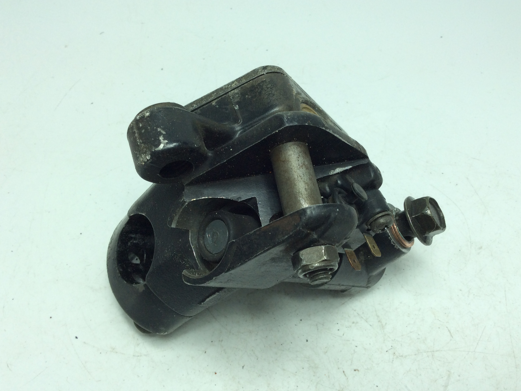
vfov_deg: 42.9
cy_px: 192
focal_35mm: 33
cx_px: 264
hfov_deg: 55.4
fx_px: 497
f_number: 2.4
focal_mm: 3.3
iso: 32
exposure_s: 1/384
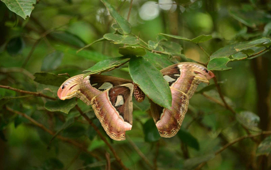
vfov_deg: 5.1
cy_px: 85
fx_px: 1921
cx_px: 136
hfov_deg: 8.1
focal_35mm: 260
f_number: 5
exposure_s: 1/80
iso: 250
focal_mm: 170
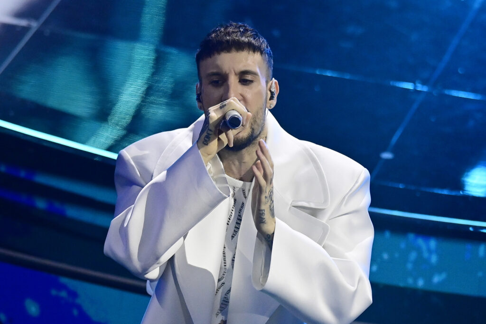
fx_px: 3239
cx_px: 243
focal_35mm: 240
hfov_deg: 8.6
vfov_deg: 5.7
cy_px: 162
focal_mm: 240
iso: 4000
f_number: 2.8
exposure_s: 1/800
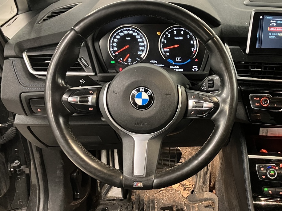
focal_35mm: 44
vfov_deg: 32.8
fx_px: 358
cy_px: 95
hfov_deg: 41.7
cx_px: 212
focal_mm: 3.99
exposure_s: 1/25
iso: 640
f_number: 1.8
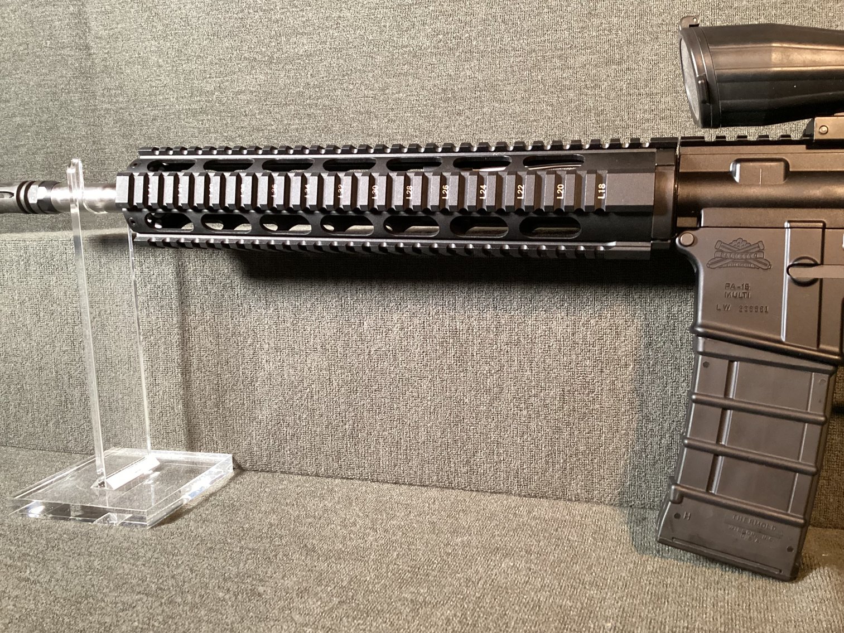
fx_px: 756
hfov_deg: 58.3
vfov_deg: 45.4
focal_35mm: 31
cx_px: 422
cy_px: 316
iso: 320
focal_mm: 3.3
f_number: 2.4
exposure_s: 1/33
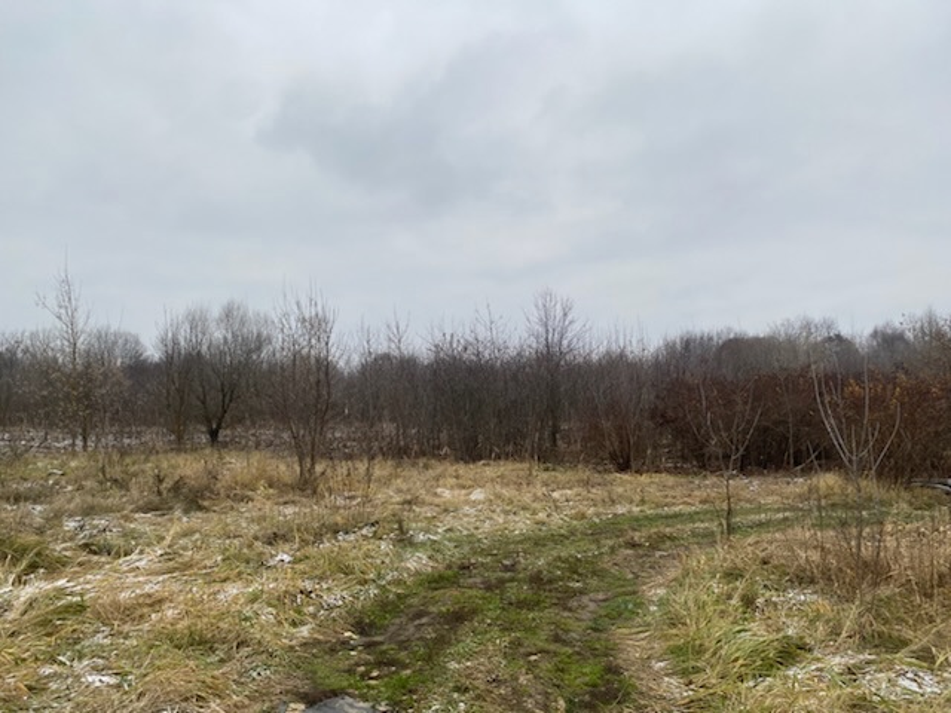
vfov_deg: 53.1
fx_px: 714
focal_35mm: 26
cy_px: 356
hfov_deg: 67.3
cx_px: 476
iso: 32
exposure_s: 1/200
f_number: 1.8
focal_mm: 4.25
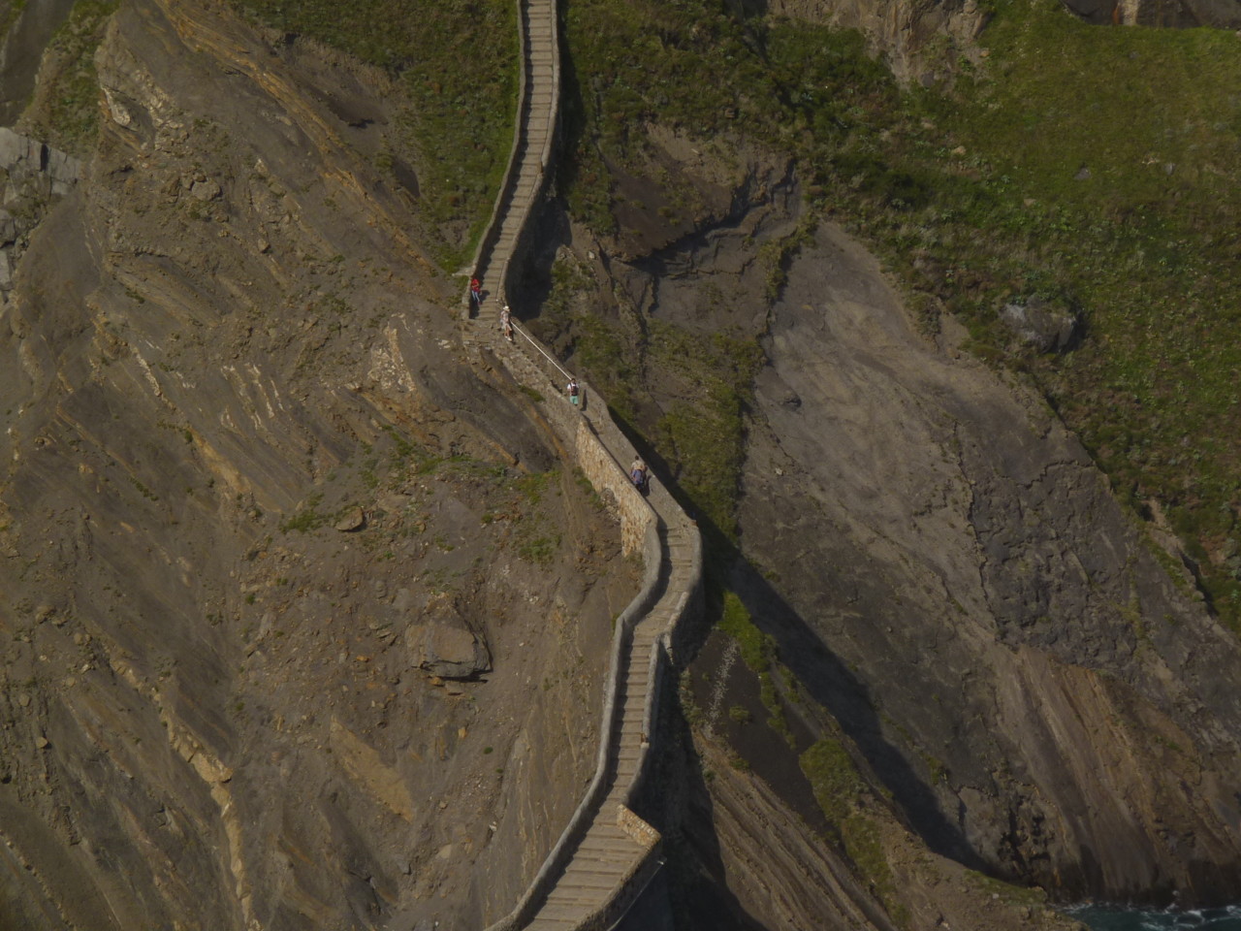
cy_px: 466
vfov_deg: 6.1
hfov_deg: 8.1
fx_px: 8712
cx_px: 620
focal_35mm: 243
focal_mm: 43.3
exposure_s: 1/500
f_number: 6.3
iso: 80
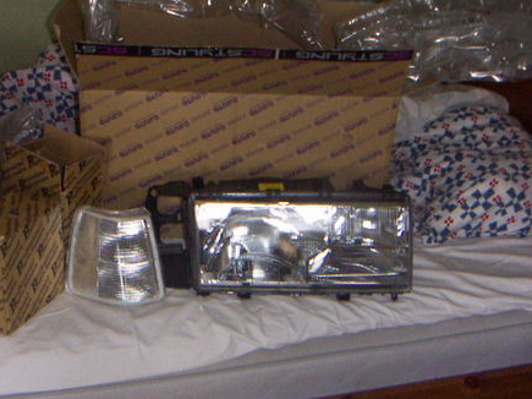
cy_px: 267
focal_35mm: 53
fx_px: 814
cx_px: 219
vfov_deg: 27.3
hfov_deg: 36.1
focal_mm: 4.7
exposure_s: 1/50
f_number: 2.8
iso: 200
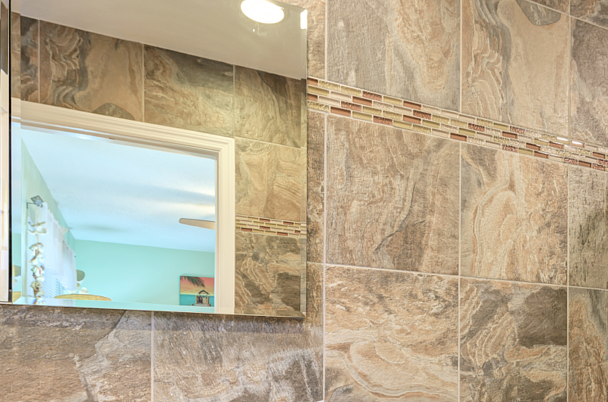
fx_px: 623
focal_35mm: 37
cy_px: 366
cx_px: 472
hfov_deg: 49.4
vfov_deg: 33.7
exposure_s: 1
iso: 100
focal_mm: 13
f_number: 7.1
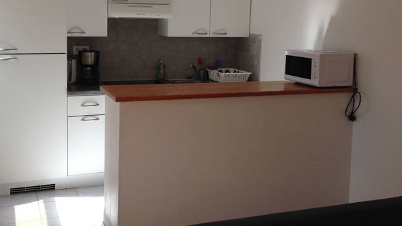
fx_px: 501
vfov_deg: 25.2
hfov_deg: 43.6
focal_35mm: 47
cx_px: 168
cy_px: 64
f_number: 2.4
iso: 50
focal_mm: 4.12
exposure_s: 1/195
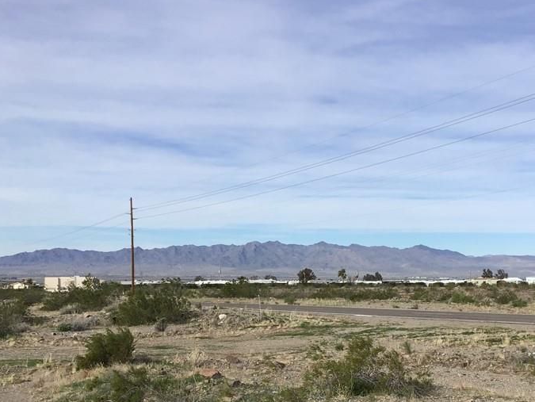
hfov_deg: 40.1
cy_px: 289
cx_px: 338
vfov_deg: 30.5
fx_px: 727
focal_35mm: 47
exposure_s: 1/1894
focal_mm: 3.3
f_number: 2.4
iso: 25
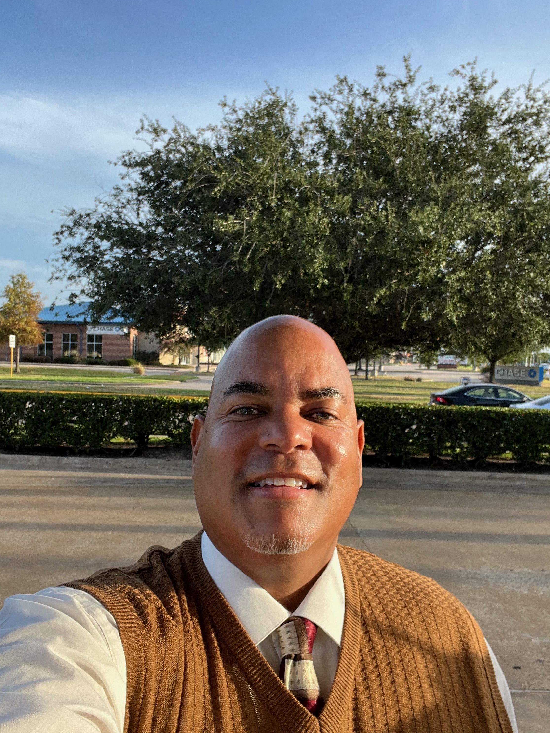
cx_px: 273
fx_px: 657
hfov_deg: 45.4
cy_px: 376
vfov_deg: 58.3
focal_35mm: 31
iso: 25
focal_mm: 2.71
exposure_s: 1/177
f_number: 2.2
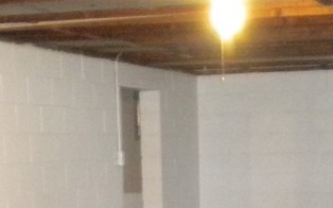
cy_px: 344
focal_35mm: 121
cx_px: 178
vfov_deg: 10.3
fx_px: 1098
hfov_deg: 17.2
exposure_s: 1/30
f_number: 3.1
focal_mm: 6.3
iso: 800
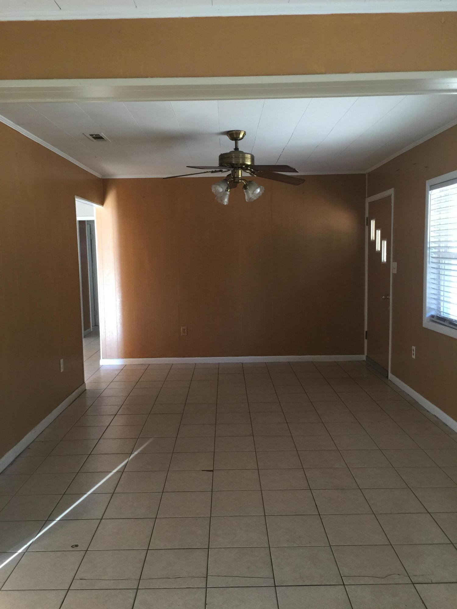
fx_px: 510
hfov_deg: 48.2
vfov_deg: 61.7
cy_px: 304
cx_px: 228
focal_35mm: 29
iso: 50
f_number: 2.2
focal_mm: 4.15
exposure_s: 1/15
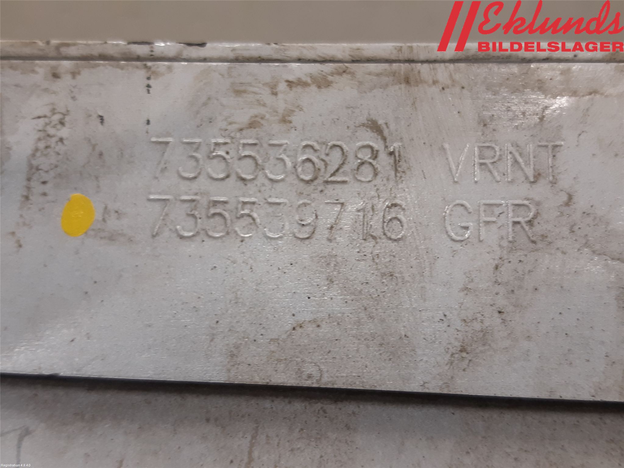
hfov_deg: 67.3
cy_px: 234
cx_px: 312
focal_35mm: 26
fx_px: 469
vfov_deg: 53.1
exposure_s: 1/50
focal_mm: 3.93
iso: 125
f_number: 1.7
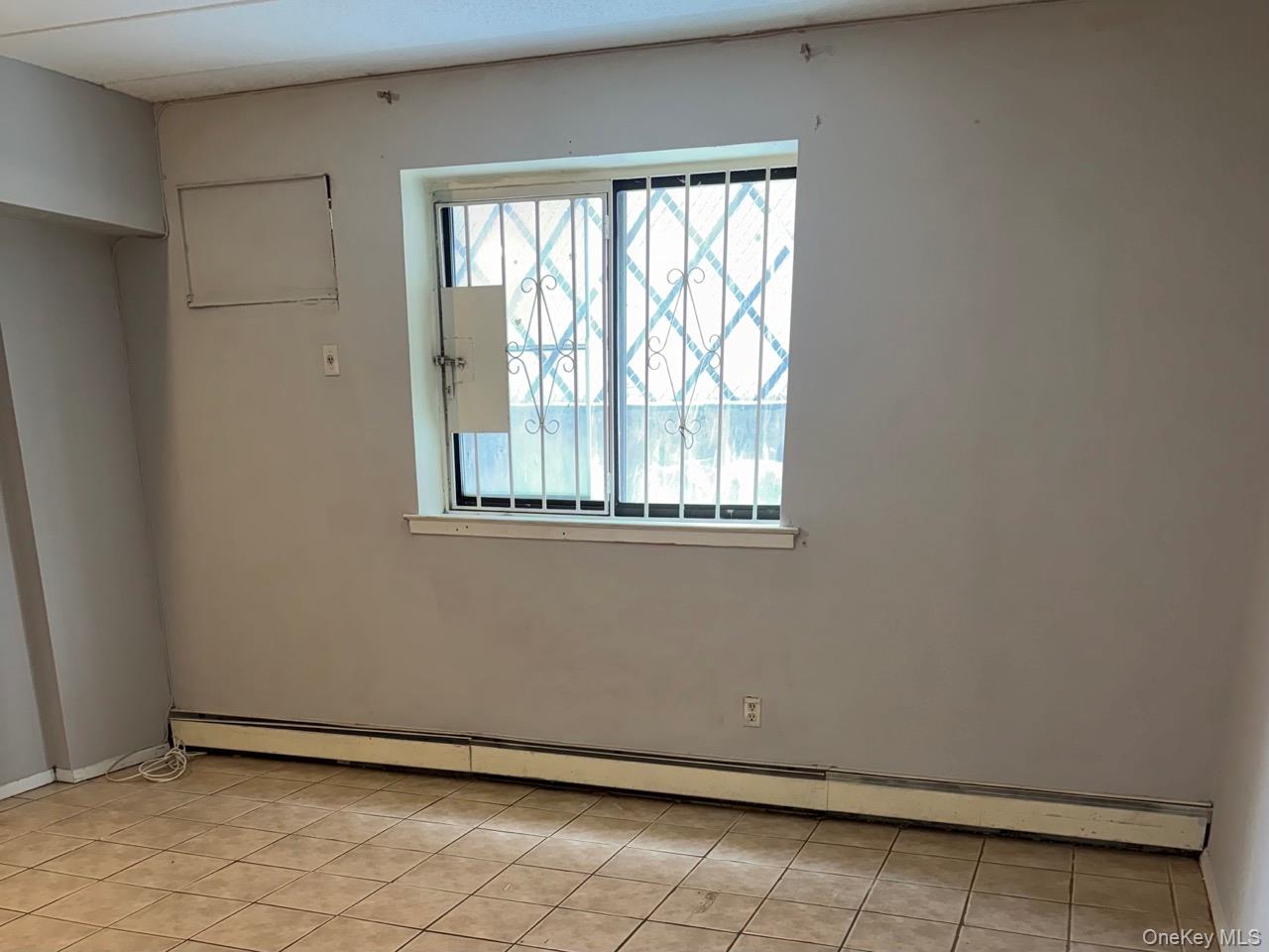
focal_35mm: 24
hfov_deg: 71.6
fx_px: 880
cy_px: 476
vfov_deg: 56.8
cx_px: 634
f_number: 1.78
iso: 100
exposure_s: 1/15
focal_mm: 6.76
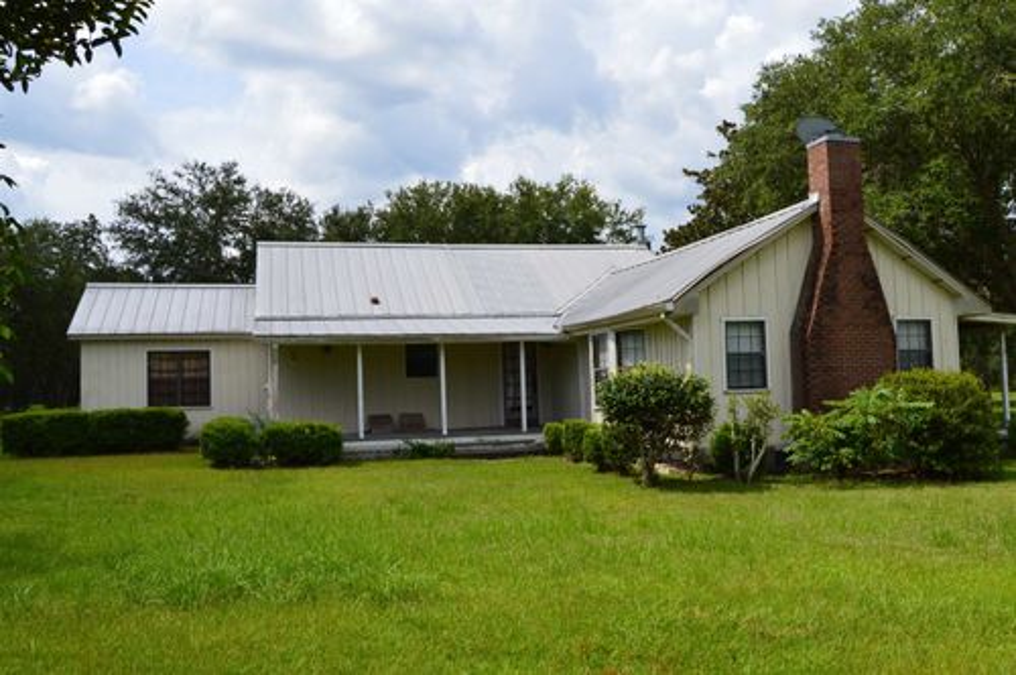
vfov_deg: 43.5
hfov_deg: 62.0
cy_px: 338
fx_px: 846
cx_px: 508
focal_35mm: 30
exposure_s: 1/500
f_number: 11
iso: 400
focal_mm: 20
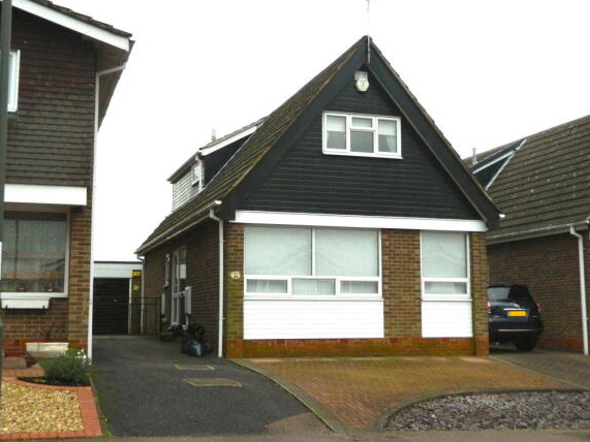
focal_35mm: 48
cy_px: 219
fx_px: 818
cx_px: 299
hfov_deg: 39.7
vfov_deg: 30.3
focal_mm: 8.4
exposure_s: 1/800
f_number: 3.6
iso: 400
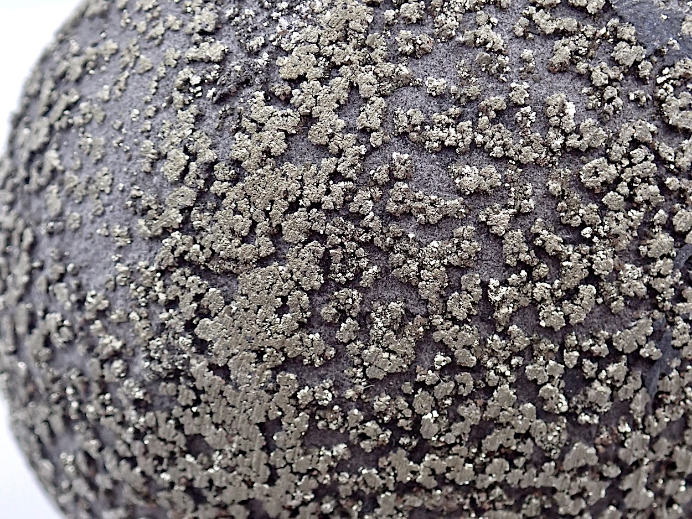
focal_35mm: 100
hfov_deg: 19.6
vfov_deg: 14.8
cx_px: 346
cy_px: 260
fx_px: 1999
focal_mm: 18
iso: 640
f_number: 4.9
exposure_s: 1/100
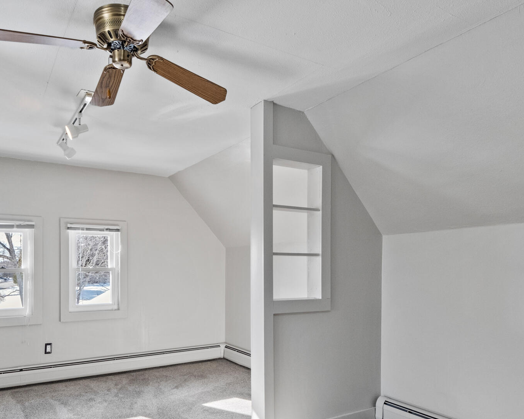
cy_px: 266
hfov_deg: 67.3
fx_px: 388
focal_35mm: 25
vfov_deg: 56.0
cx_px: 206
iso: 500
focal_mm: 8
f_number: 8
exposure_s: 1/15
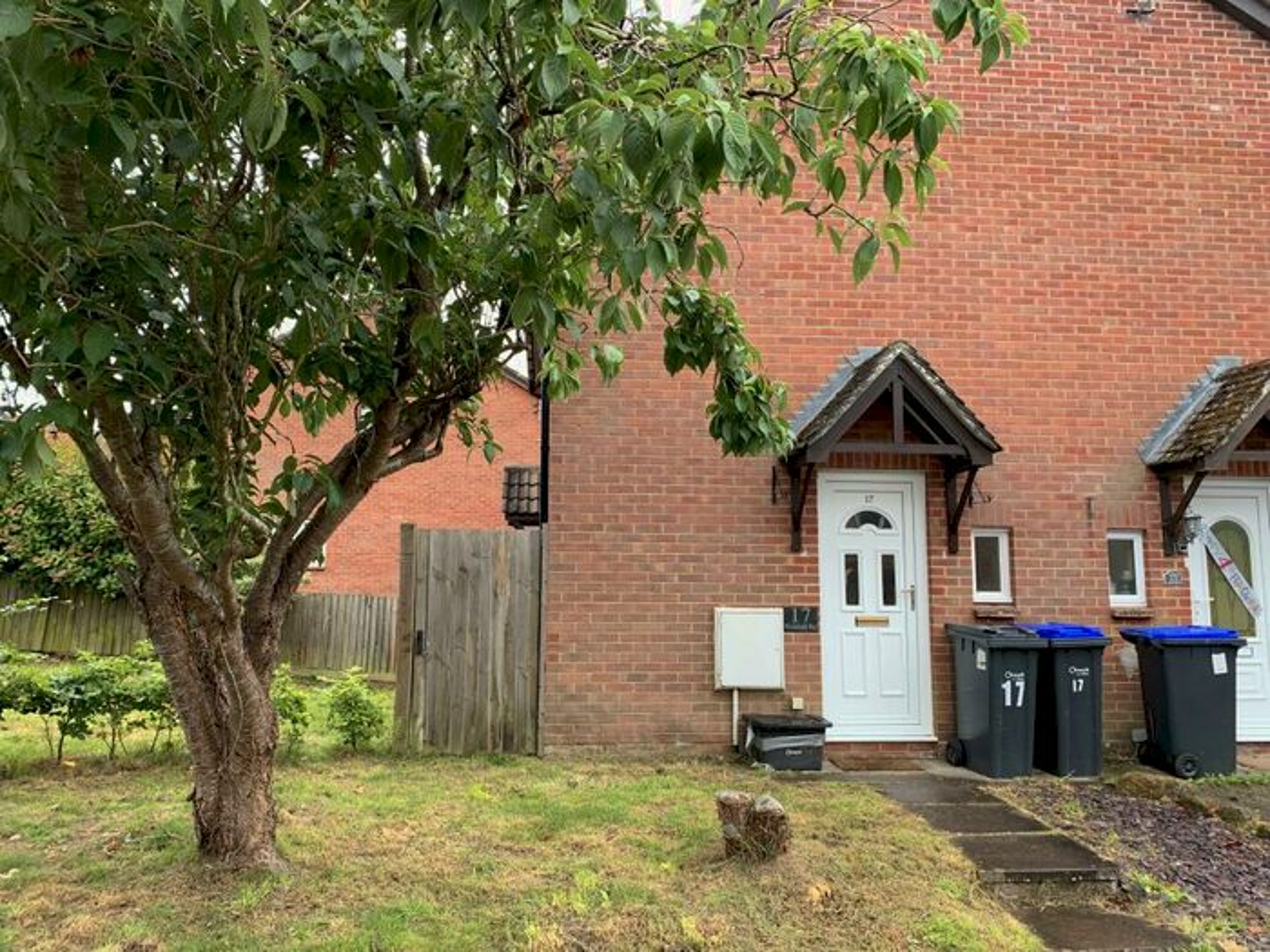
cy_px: 476
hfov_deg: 67.3
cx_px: 635
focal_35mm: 26
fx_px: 954
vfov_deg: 53.1
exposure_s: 1/122
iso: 25
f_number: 1.8
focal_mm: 4.25
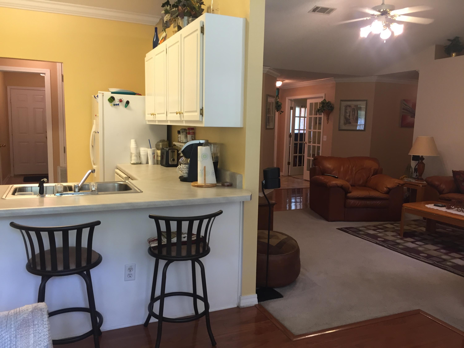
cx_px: 232
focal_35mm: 29
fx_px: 389
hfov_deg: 61.7
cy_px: 174
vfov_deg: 48.2
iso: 64
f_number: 2.2
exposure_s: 1/30
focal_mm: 4.15
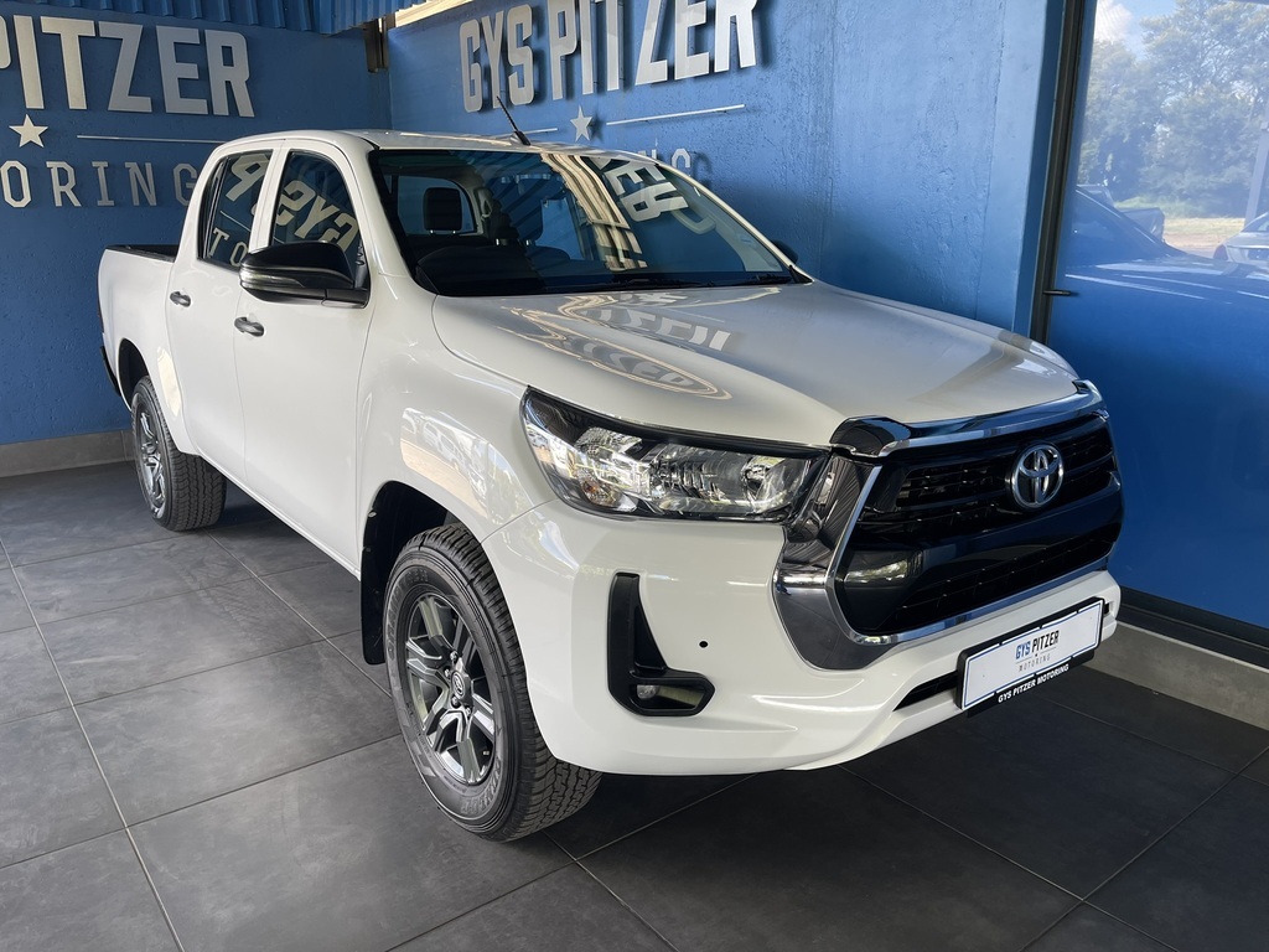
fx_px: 916
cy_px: 476
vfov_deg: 54.9
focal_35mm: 25
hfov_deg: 69.4
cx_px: 634
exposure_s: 1/100
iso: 50
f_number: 1.6
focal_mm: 5.1
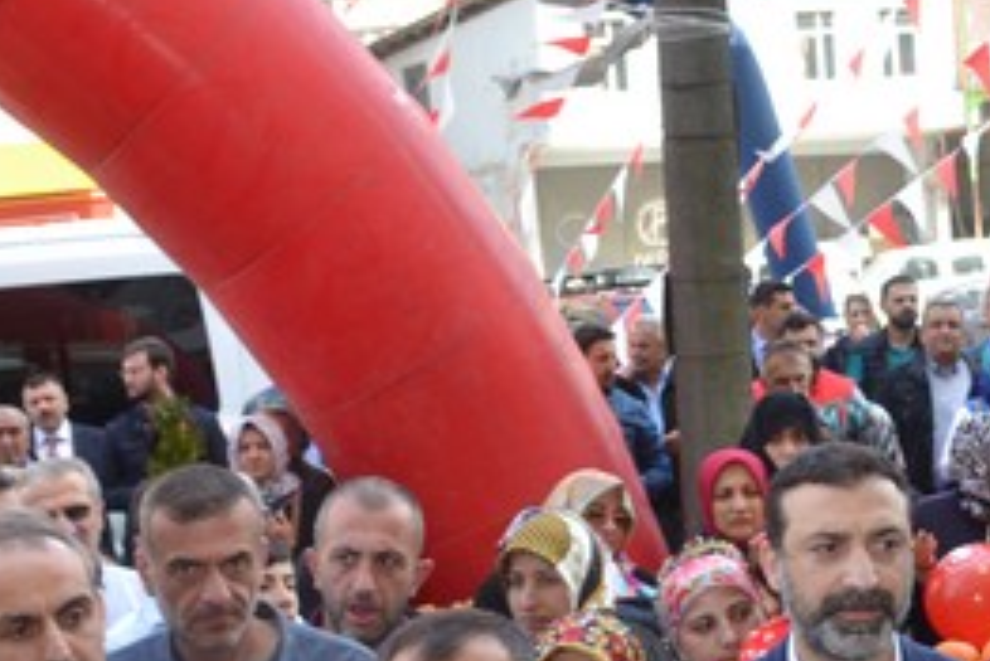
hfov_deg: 29.1
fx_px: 1898
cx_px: 646
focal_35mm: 69
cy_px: 489
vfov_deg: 19.6
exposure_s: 1/160
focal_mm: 18
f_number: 4
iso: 100
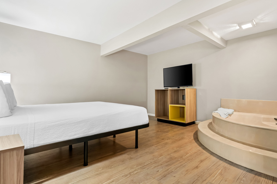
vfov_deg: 70.4
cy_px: 91
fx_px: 131
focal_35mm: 17
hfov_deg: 93.2
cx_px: 146
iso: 100
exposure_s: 1.3
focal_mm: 16
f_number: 5.6
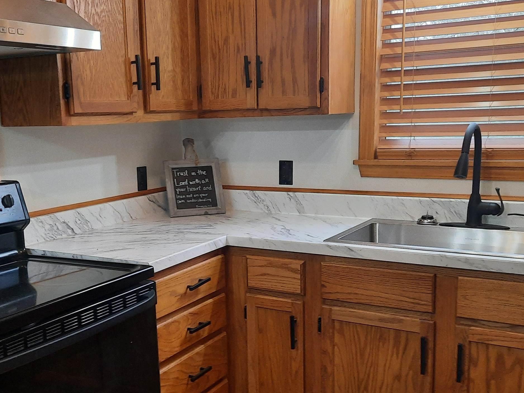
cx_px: 192
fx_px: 621
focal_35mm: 41
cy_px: 233
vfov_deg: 35.0
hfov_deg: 45.3
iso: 320
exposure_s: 1/40
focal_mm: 4.6
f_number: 2
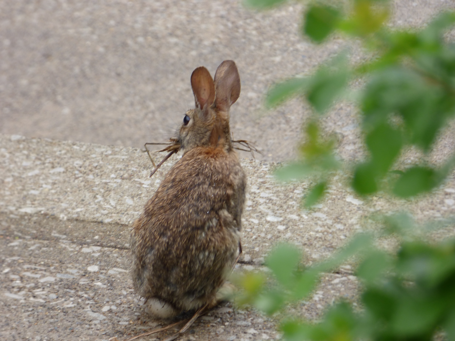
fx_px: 7479
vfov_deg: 2.6
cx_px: 228
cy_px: 170
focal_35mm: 569
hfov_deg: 3.5
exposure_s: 1/125
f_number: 5.6
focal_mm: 92.6
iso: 100
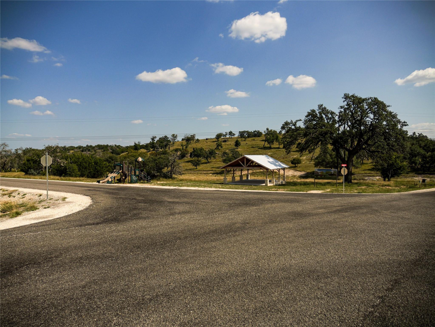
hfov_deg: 71.6
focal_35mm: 24
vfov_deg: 56.8
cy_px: 164
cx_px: 218
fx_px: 302
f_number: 2.8
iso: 100
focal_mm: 12
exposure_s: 1/6400
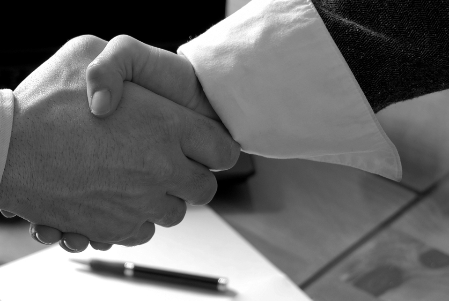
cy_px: 142
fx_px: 1523
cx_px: 124
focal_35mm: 122
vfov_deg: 11.3
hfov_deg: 16.7
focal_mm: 44
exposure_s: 1/125
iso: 100
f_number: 5
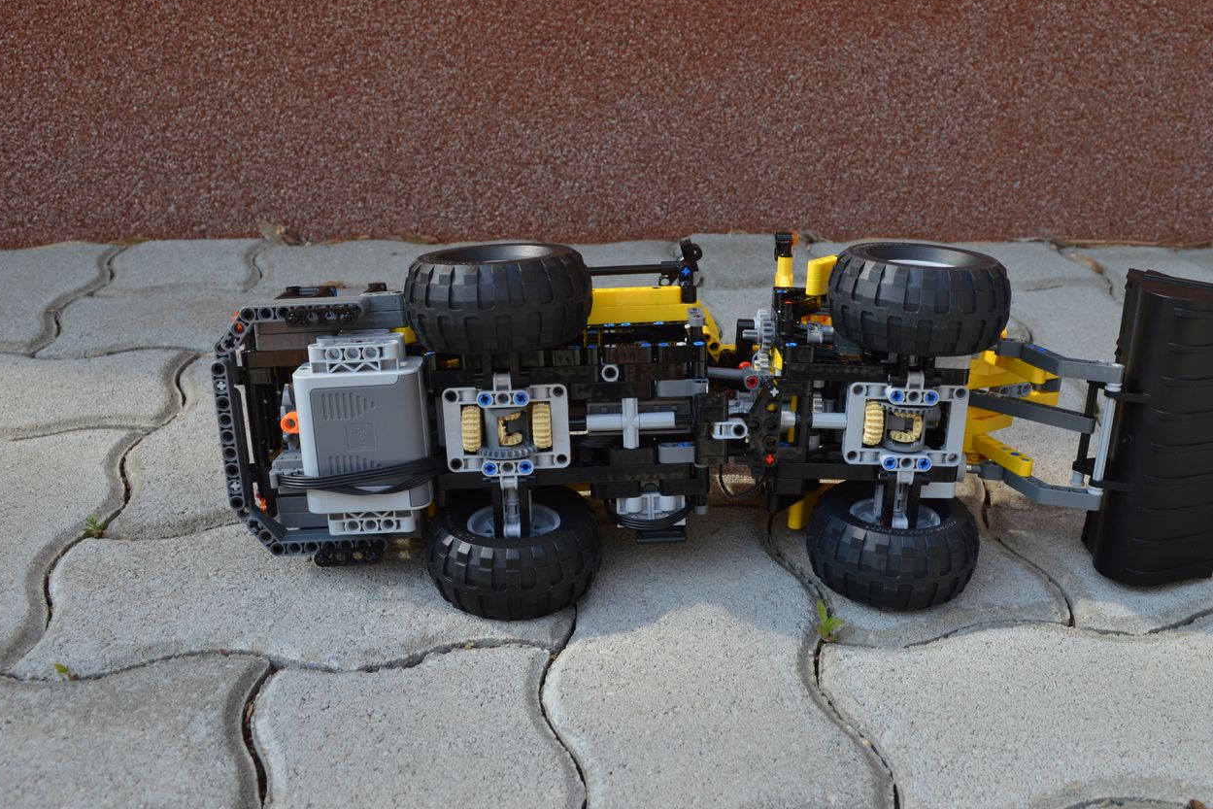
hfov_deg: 53.0
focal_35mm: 36
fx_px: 1213
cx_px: 691
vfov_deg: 36.9
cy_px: 400
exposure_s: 1/160
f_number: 6.3
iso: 100
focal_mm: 20
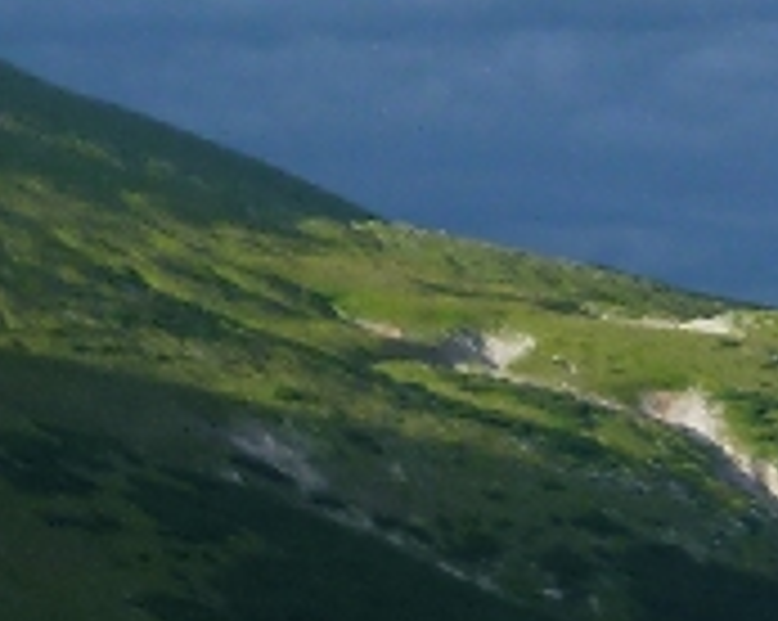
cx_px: 1210
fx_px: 3726
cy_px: -292
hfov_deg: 11.4
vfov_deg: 9.3
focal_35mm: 162
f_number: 3.3
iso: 100
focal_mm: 4.9
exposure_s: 1/500
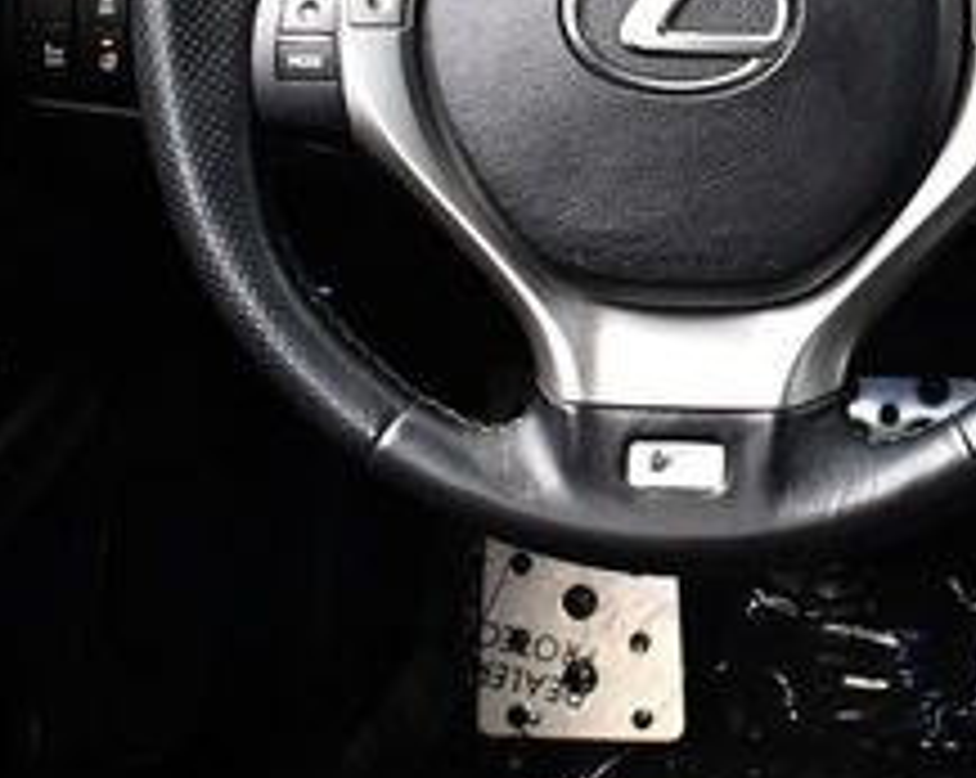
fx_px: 2885
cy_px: 259
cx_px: 1349
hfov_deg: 17.7
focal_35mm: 100
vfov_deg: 15.3
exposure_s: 1/60
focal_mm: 18
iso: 3200
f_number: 3.5
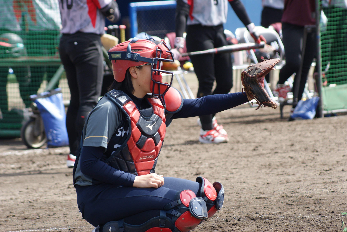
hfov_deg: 8.6
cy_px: 116
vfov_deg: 5.7
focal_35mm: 240
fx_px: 2316
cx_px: 174
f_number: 5.6
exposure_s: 1/250
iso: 200
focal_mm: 160
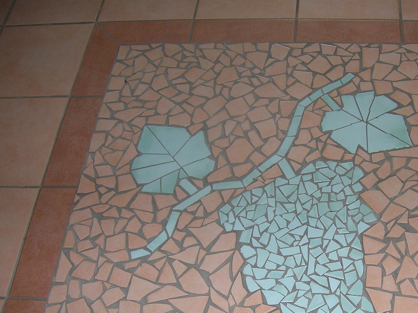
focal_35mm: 51
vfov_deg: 28.2
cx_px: 305
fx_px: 615
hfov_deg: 36.8
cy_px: 224
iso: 50
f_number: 2.9
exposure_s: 1/60.1
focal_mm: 5.7
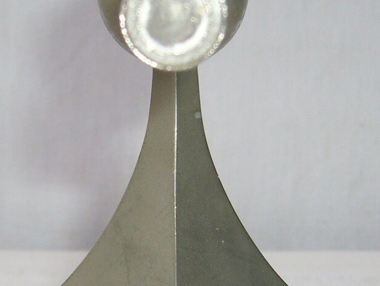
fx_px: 988
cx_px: 174
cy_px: 254
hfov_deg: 21.8
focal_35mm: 90
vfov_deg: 16.2
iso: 80
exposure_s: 1/400
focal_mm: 5.8
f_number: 2.8
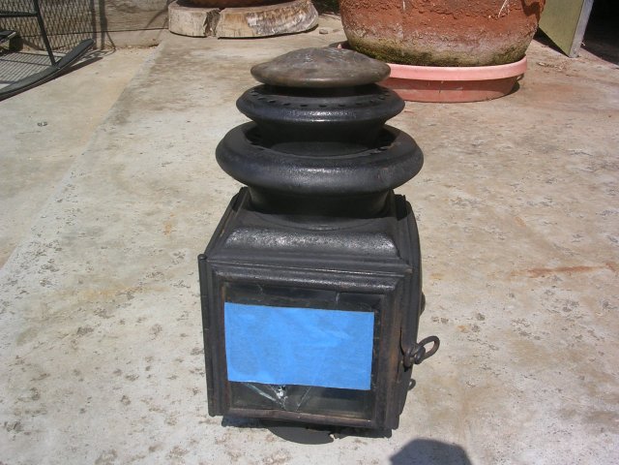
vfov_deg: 37.7
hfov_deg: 49.0
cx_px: 310
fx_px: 680
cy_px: 232
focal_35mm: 38
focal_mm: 5.8
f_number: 5.6
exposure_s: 1/437
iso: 50
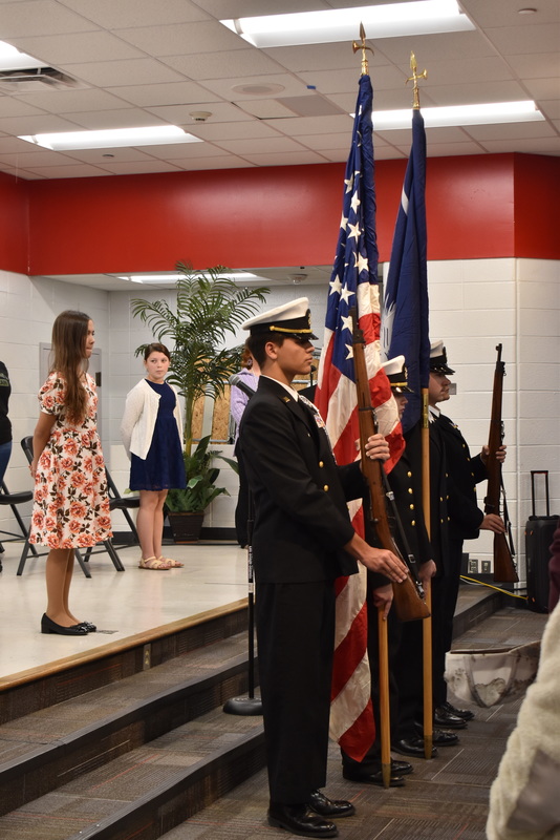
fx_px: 1469
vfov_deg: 31.9
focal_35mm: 63
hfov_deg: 21.6
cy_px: 420
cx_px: 280
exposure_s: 1/60
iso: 720
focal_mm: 42
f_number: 7.1
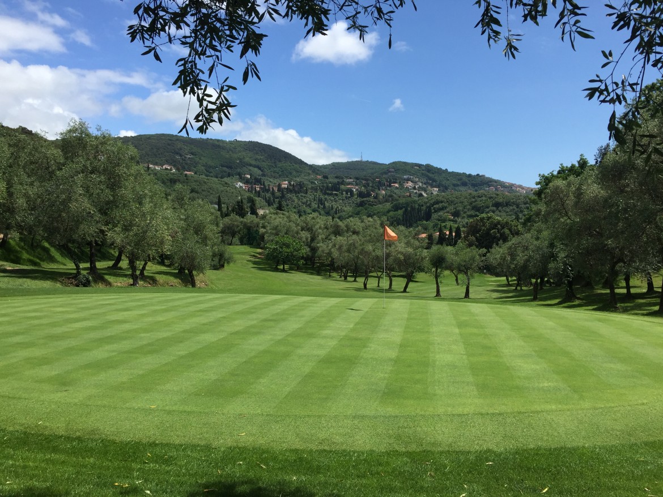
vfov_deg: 48.2
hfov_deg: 61.6
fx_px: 556
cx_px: 332
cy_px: 248
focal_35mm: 29
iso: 32
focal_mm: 4.15
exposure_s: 1/2475
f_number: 2.2
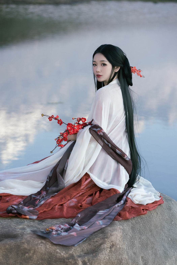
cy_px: 132
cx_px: 88
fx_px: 1069
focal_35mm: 145
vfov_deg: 14.2
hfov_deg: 9.5
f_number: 5
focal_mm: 145
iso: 500
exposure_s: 1/640
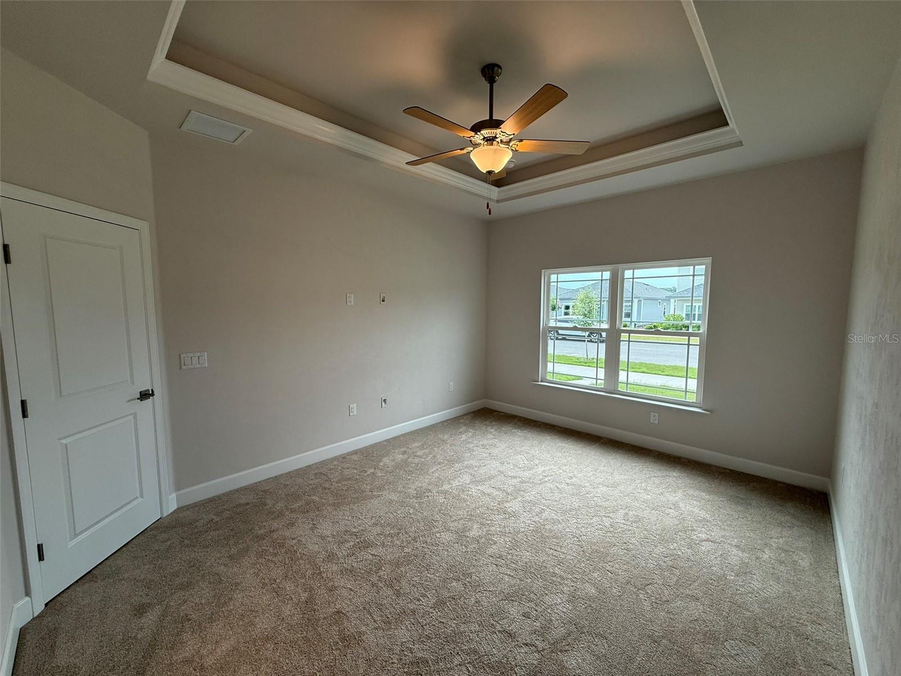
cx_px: 450
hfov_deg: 102.1
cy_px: 338
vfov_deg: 85.7
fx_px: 364
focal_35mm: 14
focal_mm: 2.22
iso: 80
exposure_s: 1/120
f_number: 2.2
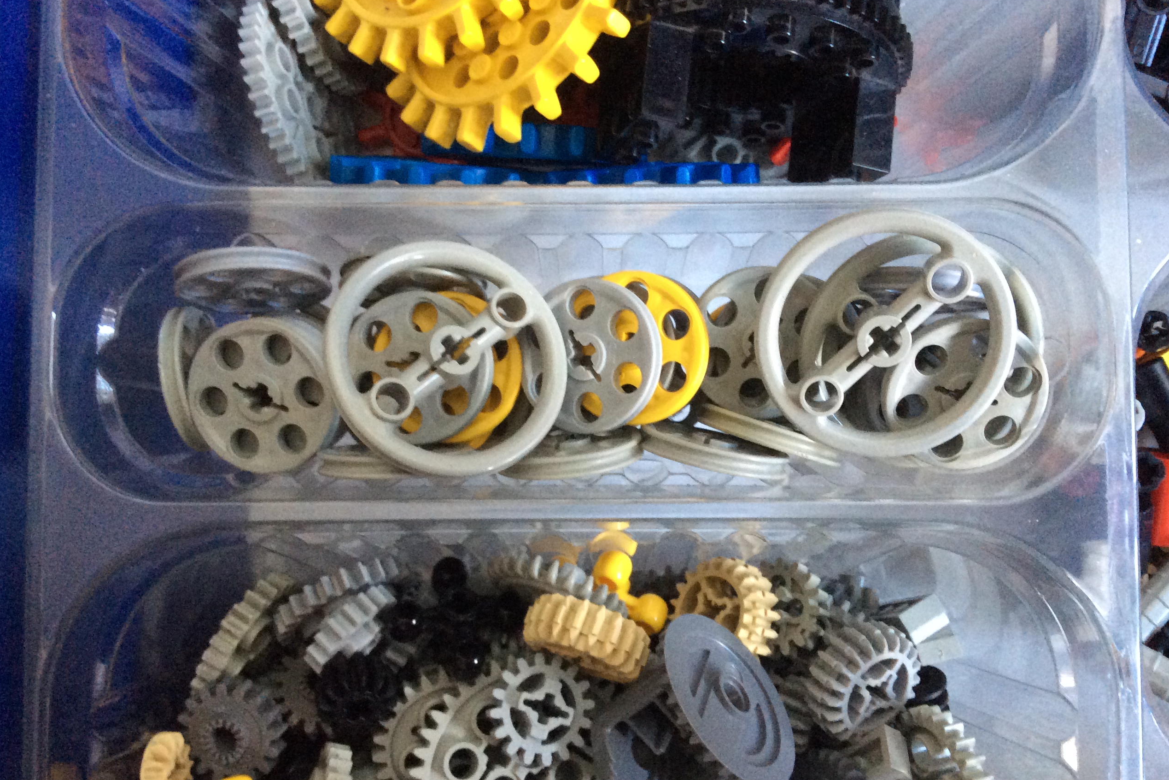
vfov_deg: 37.8
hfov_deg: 54.4
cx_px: 587
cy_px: 418
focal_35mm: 35
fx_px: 1136
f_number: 2.4
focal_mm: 3.3
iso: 250
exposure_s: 1/24
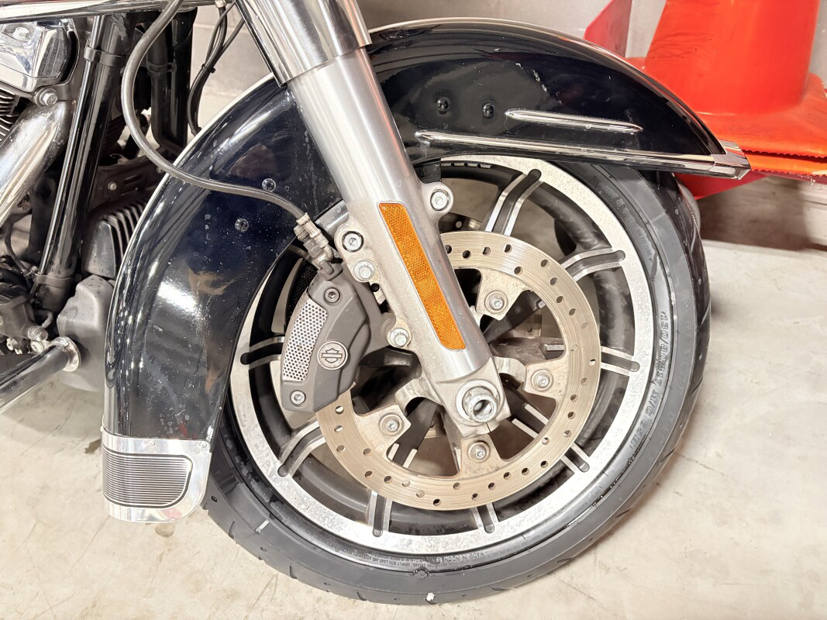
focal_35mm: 26
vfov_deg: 53.1
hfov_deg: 67.3
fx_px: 621
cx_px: 414
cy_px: 310
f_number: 1.6
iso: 500
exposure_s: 1/60
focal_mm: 5.96
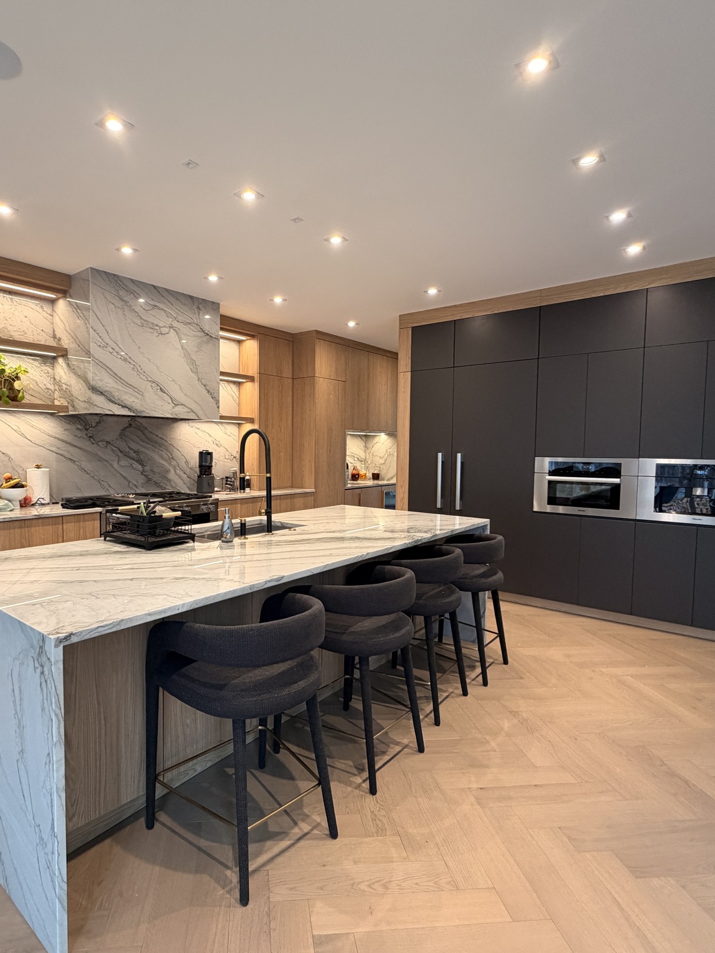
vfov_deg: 84.7
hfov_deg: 68.1
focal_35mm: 19
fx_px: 523
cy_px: 477
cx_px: 294
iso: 200
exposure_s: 1/60
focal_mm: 2.22
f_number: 2.2
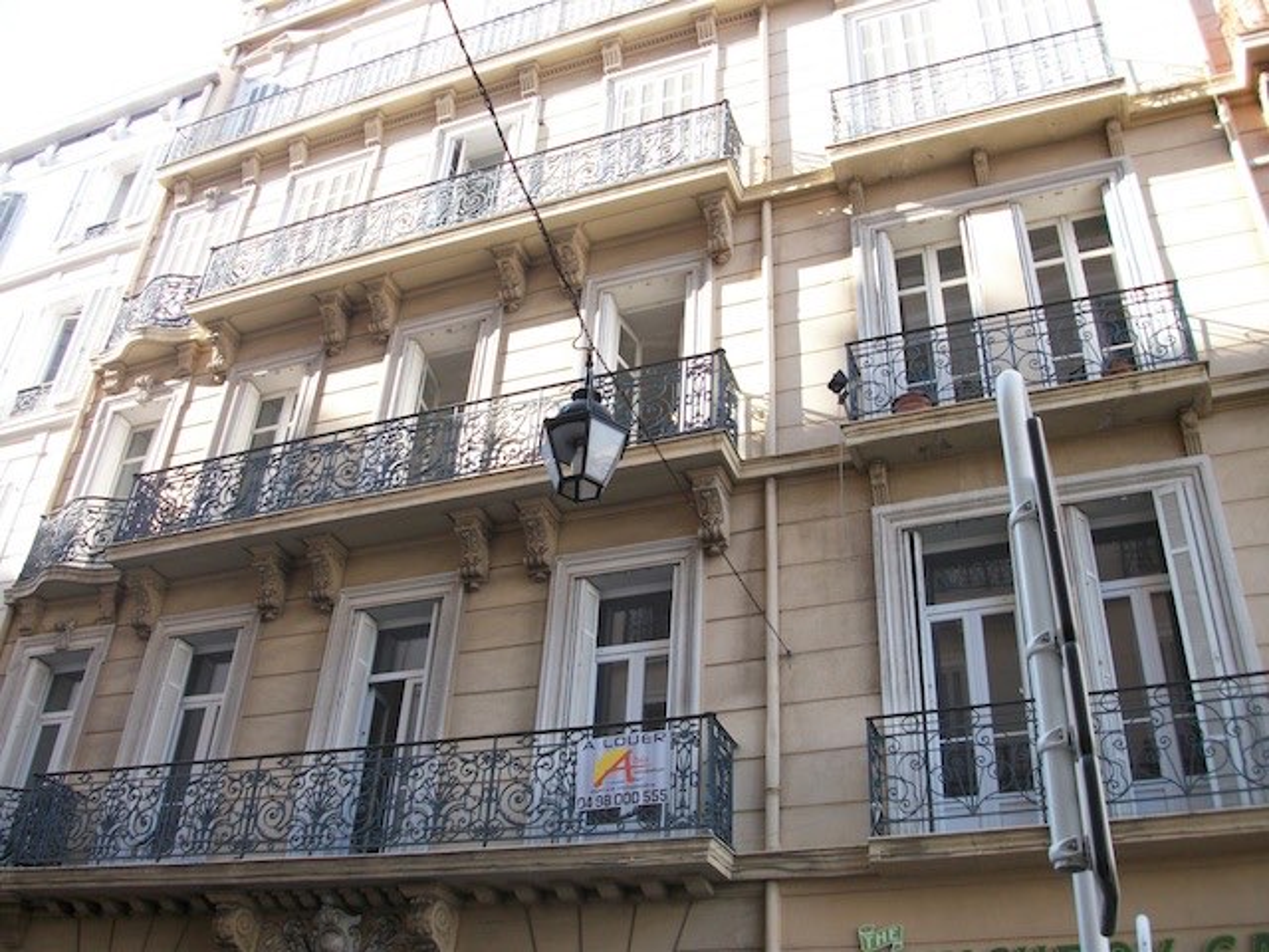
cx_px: 634
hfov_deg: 58.4
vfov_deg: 45.4
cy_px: 476
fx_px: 1136
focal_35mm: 31
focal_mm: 5.7
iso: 80
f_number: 2.9
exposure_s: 1/158
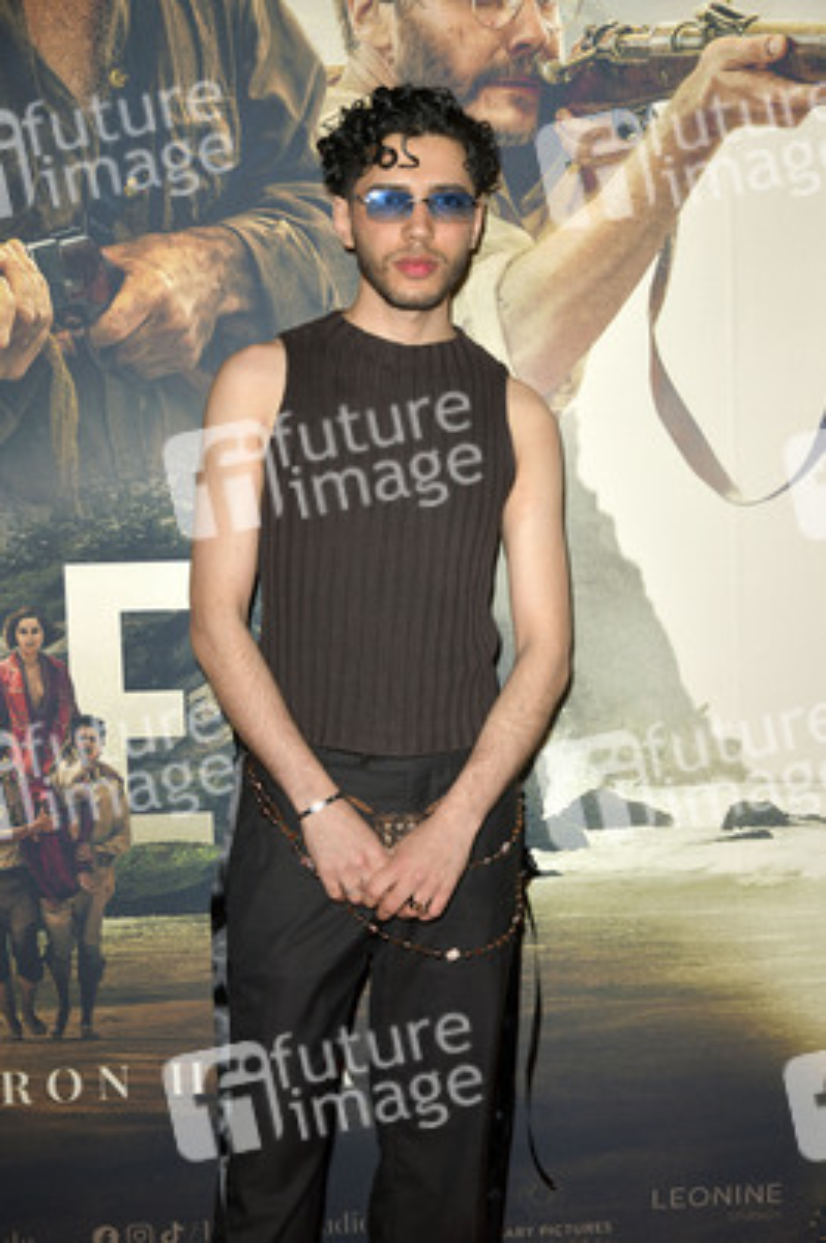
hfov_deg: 25.9
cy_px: 622
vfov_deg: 38.2
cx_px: 413
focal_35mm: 52
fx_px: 1793
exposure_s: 1/250
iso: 250
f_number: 5.6
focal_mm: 52
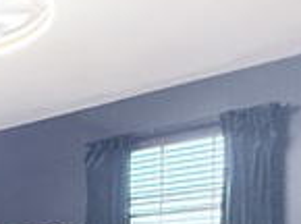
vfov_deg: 21.1
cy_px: 303
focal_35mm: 62
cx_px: -195
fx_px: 538
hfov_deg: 22.8
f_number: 2.2
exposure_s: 1/60
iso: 500
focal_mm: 2.22
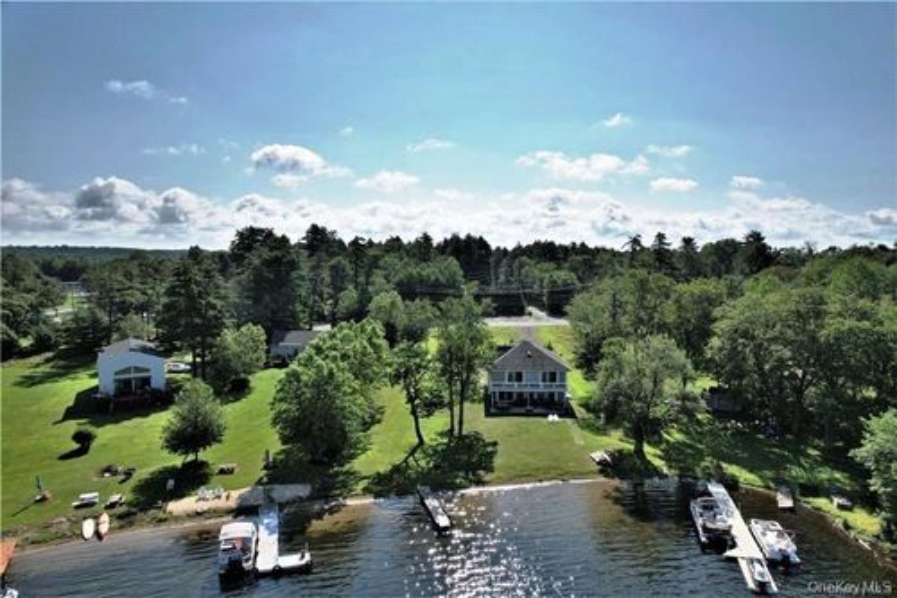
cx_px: 448
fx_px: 548
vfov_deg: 57.2
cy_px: 299
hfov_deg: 78.6
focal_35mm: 22
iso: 100
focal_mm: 8.38
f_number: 2.8
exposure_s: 1/4000
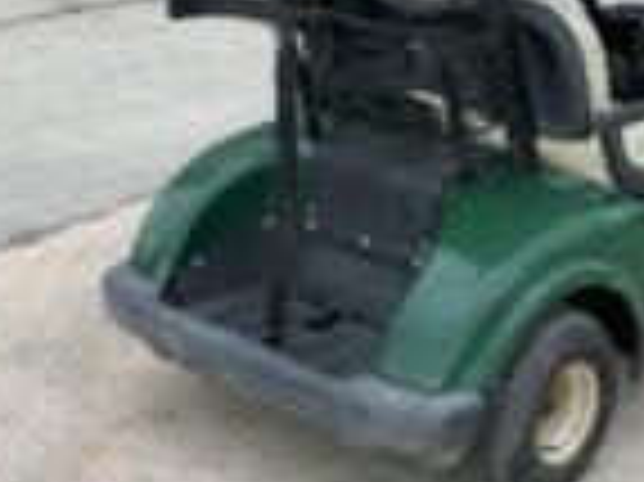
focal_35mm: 73
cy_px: 117
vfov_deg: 20.0
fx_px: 1357
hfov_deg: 26.1
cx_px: 531
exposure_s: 1/122
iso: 16
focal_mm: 3
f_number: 1.8
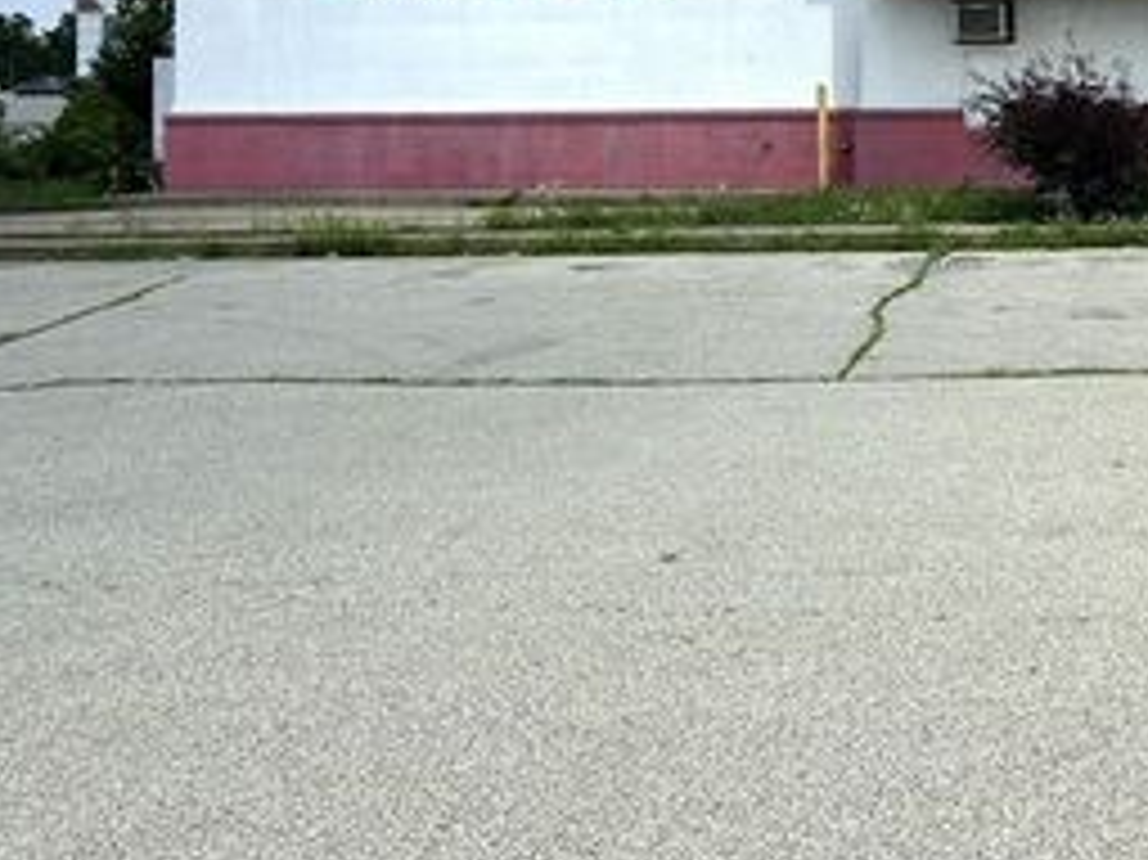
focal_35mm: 51
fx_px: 1691
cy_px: 56
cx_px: 1080
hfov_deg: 34.9
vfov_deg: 27.3
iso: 50
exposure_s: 1/6579
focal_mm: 5.7
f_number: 1.5
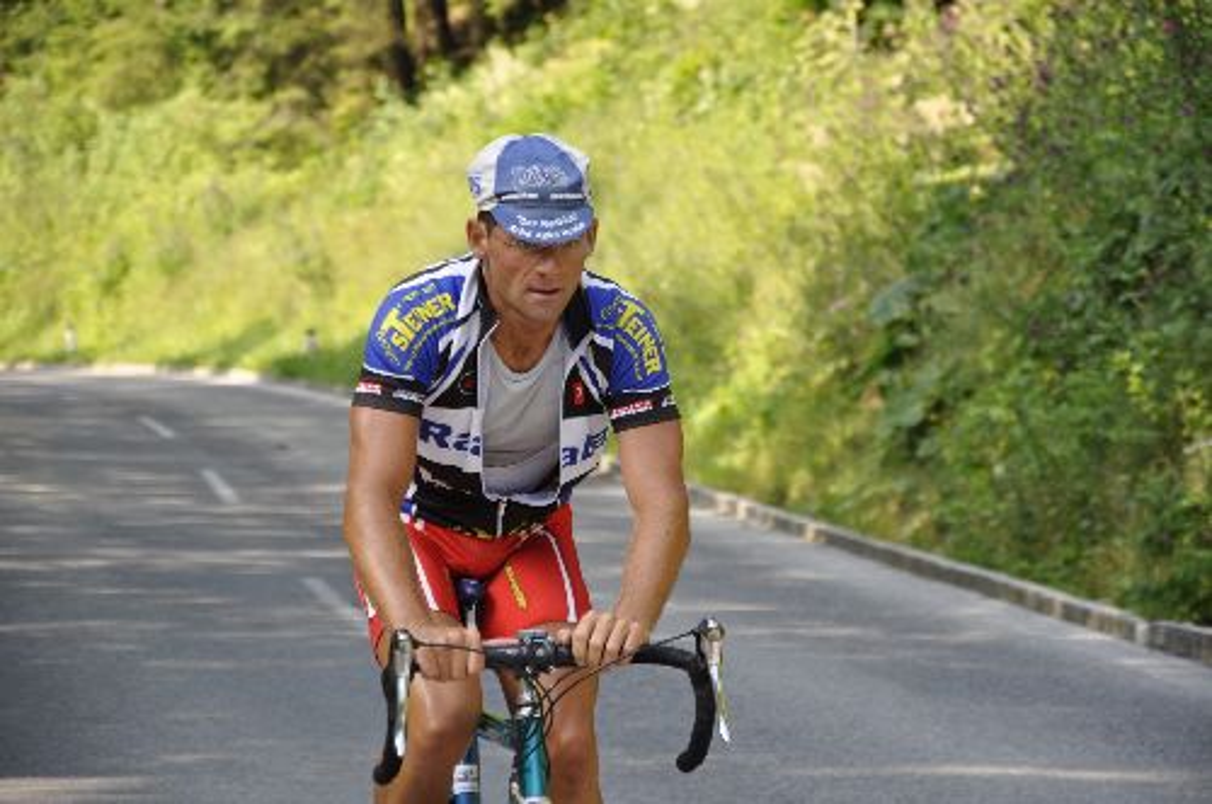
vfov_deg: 8.7
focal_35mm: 158
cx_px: 606
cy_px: 402
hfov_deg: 13.1
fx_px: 5296
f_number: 6.3
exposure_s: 1/160
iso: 200
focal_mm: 105
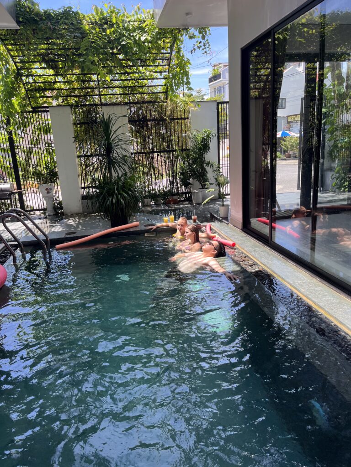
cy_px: 234
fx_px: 352
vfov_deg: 67.3
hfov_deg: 53.1
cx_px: 176
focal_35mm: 26
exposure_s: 1/461
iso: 50
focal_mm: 5.1
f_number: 1.6
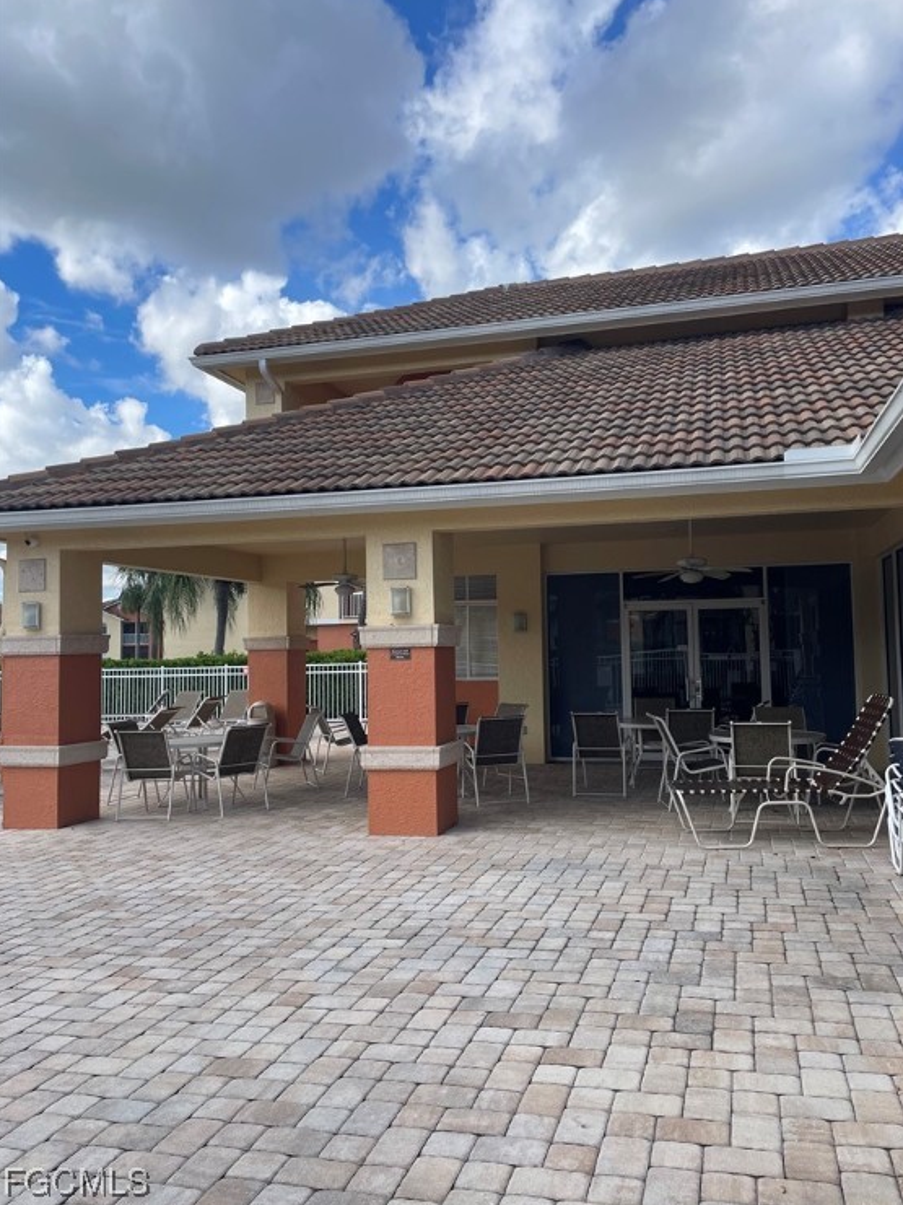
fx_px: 939
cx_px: 462
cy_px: 593
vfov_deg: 65.3
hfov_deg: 51.3
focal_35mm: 27
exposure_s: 1/2564
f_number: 1.6
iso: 32
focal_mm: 4.2
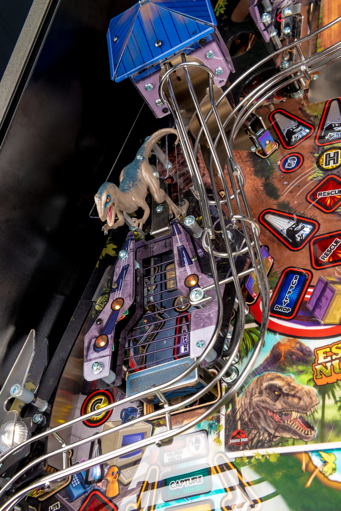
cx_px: 170
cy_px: 256
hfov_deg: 29.9
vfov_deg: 43.6
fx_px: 639
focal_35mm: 45
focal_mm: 45
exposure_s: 1/100
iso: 100
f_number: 10
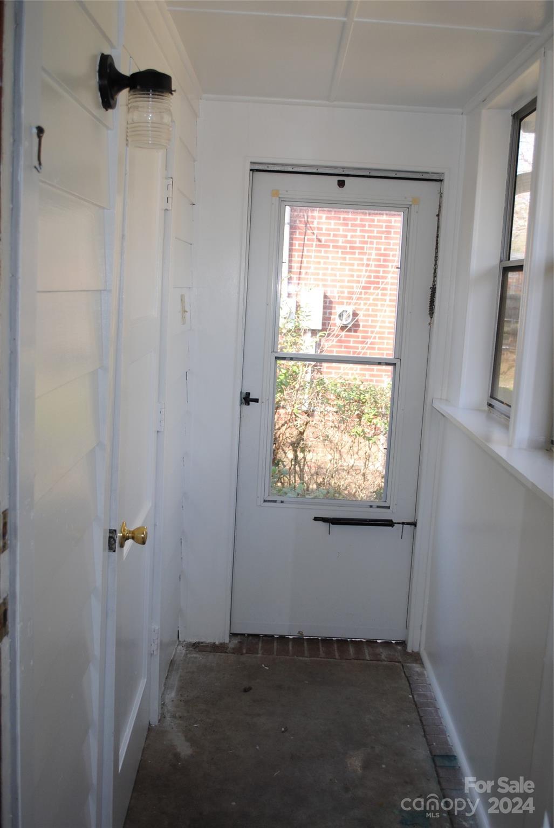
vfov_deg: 53.1
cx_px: 277
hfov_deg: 36.9
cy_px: 414
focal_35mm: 36
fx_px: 829
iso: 200
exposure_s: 1/100
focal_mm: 24
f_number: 4
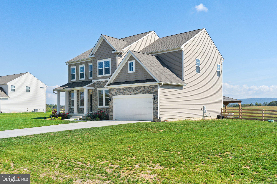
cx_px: 138
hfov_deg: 54.4
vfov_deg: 37.8
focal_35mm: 35
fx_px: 269
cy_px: 92
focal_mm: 35
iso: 640
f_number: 8
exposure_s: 1/1600
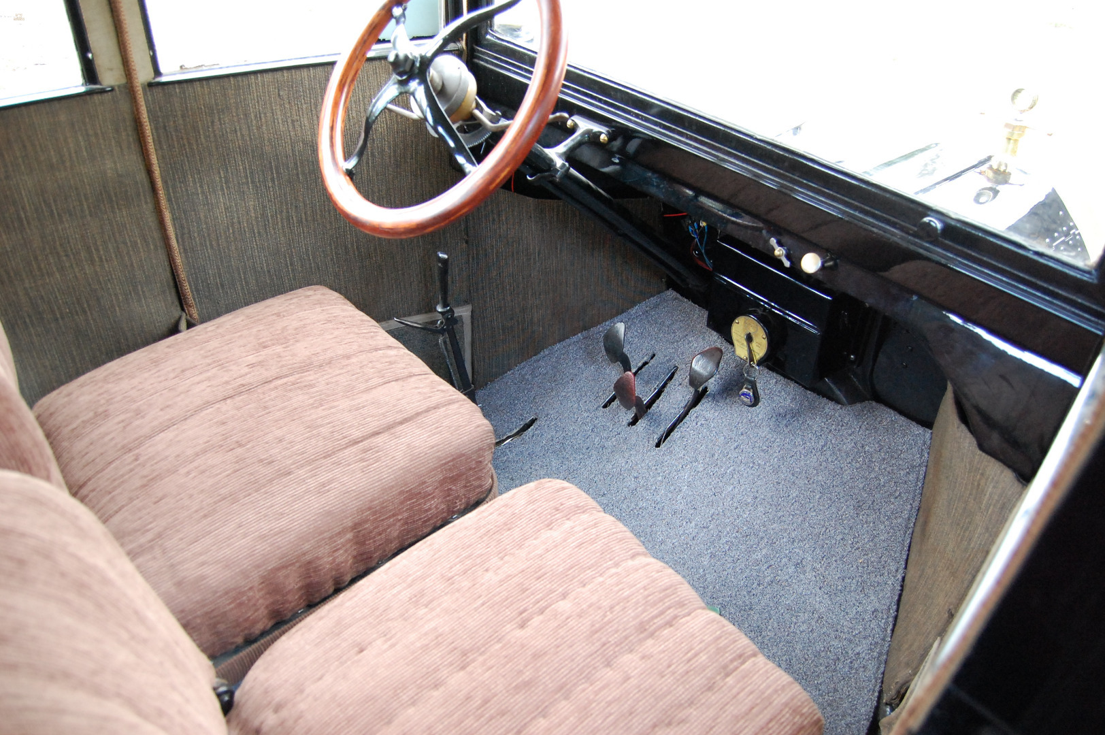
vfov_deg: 47.9
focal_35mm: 27
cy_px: 368
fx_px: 828
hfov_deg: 67.4
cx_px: 552
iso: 1600
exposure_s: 1/60
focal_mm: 18
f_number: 4
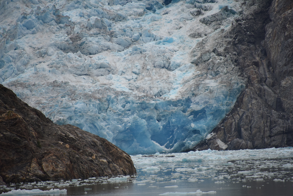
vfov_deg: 4.6
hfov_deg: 6.9
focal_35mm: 300
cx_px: 146
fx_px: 2442
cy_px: 98
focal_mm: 300
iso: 1000
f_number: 5.6
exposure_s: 1/640
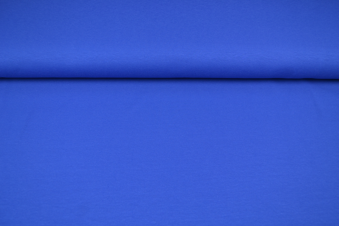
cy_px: 113
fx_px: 311
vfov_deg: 40.0
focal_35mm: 33
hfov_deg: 57.2
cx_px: 170
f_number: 5
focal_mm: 22
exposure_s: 1/30
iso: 100
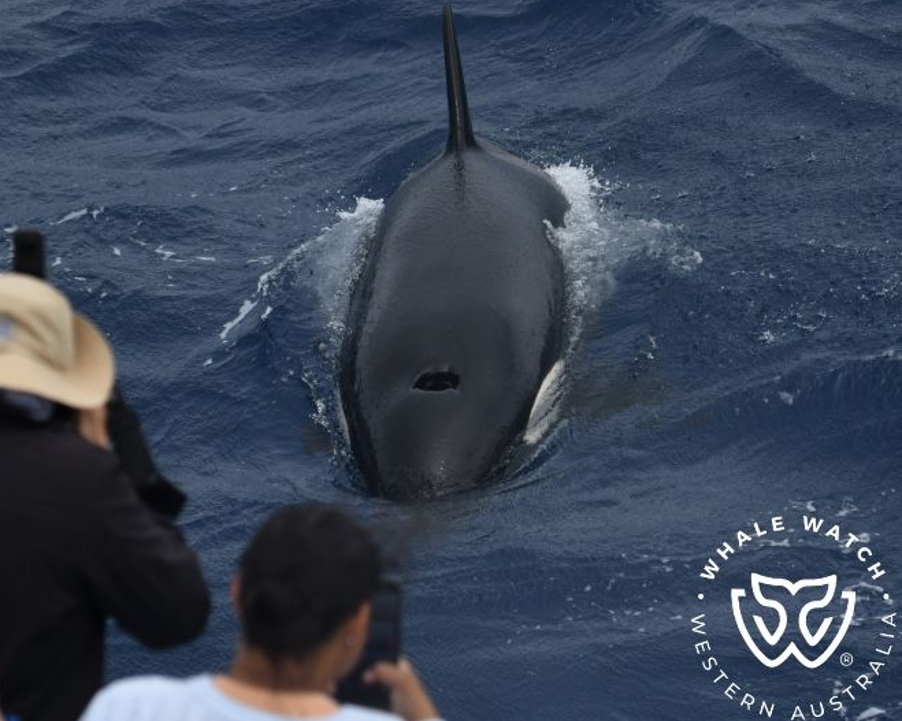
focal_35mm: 148
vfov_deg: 10.4
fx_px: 3950
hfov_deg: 13.0
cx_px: 356
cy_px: 360
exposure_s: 1/8000
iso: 900
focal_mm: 130
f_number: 5.6
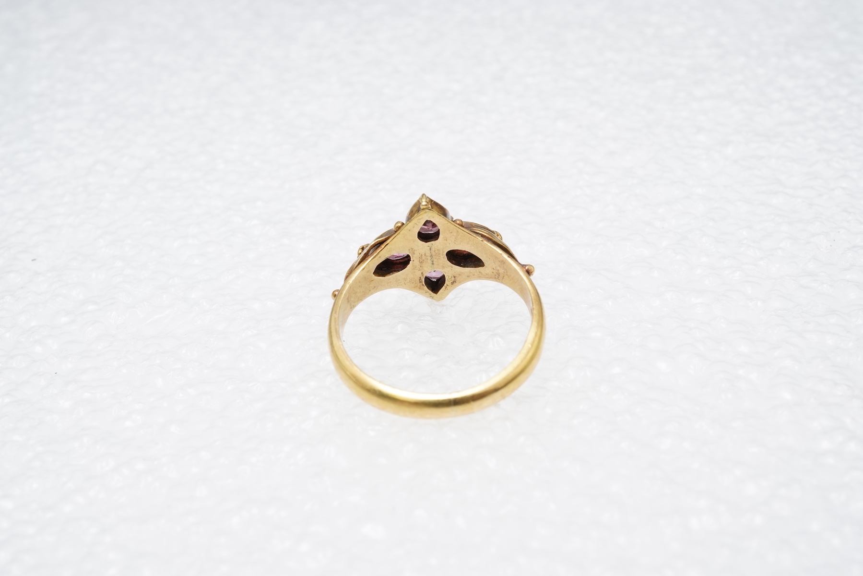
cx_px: 432
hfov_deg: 43.6
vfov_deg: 29.9
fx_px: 1079
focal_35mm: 45
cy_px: 288
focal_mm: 30
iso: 640
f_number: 22
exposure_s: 1/125
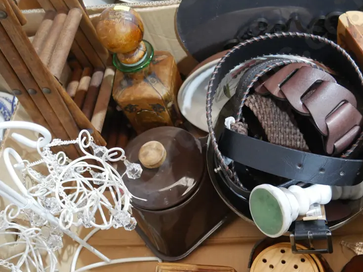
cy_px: 132
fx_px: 409
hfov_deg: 47.8
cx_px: 190
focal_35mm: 39
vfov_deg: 36.8
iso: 2000
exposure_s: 1/60
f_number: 3.5
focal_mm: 14
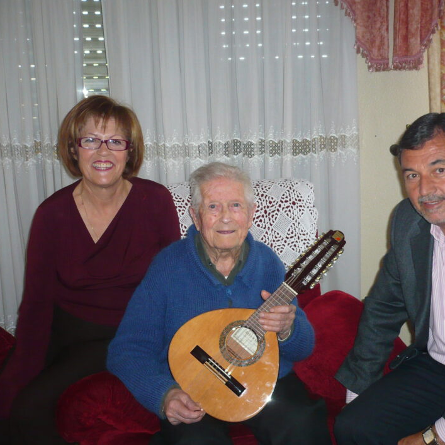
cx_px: 254
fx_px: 611
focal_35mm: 42
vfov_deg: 40.0
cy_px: 219
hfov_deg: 39.9
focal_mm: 5.8
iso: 160
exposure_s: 1/30
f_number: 2.8
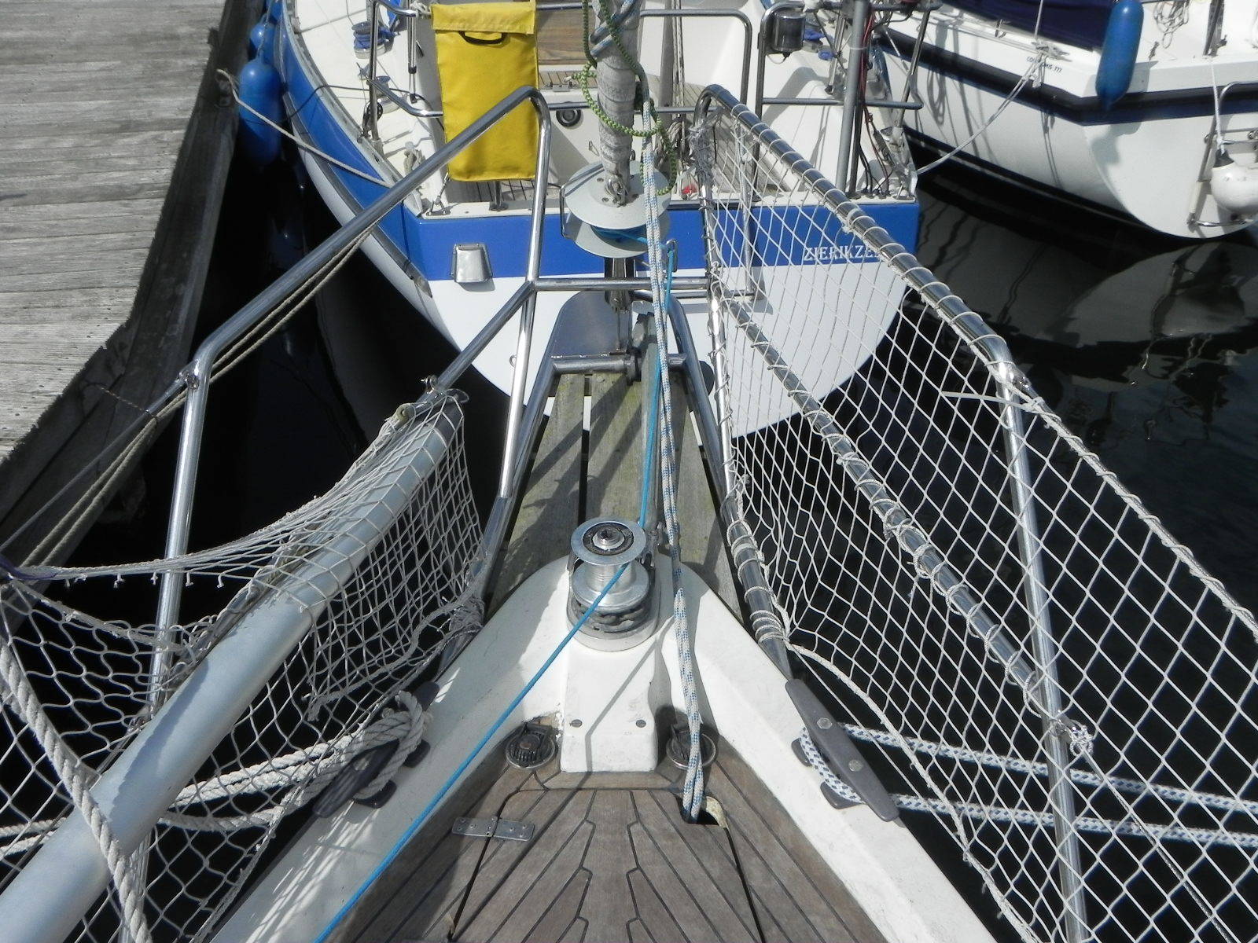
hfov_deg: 55.4
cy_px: 472
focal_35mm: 33
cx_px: 629
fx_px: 1199
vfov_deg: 42.9
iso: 160
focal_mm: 5.9
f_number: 8
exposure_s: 1/694
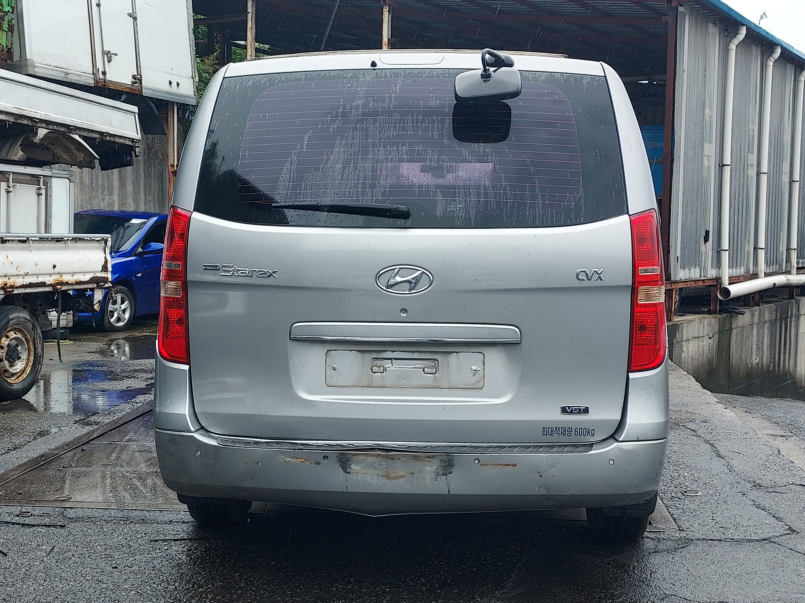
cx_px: 402
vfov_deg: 56.8
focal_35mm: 24
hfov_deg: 71.6
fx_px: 558
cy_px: 302
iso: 40
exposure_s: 1/198
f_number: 1.8
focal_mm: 4.6
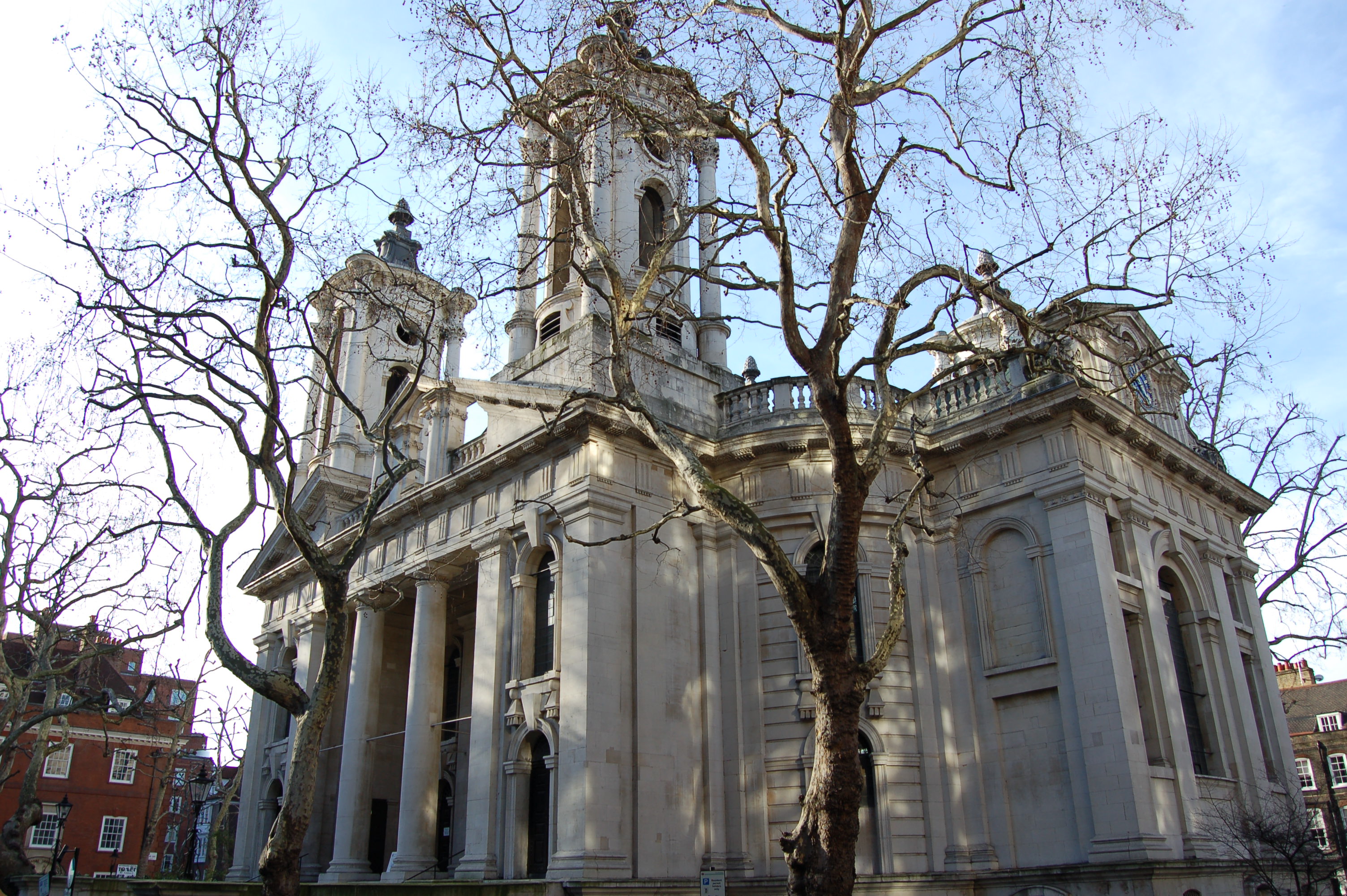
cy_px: 448
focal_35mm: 27
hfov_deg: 67.4
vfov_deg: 47.8
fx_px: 1009
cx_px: 674
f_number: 6.3
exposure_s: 1/160
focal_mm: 18
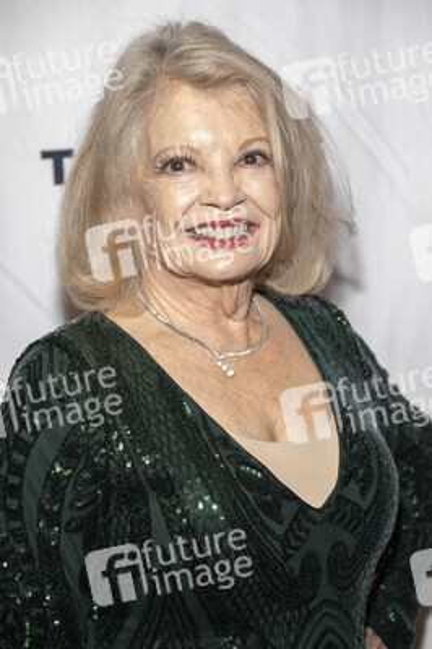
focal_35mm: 80
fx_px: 1442
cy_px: 324
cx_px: 216
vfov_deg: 25.4
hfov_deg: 17.0
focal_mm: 80
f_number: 5.6
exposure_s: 1/200
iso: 800
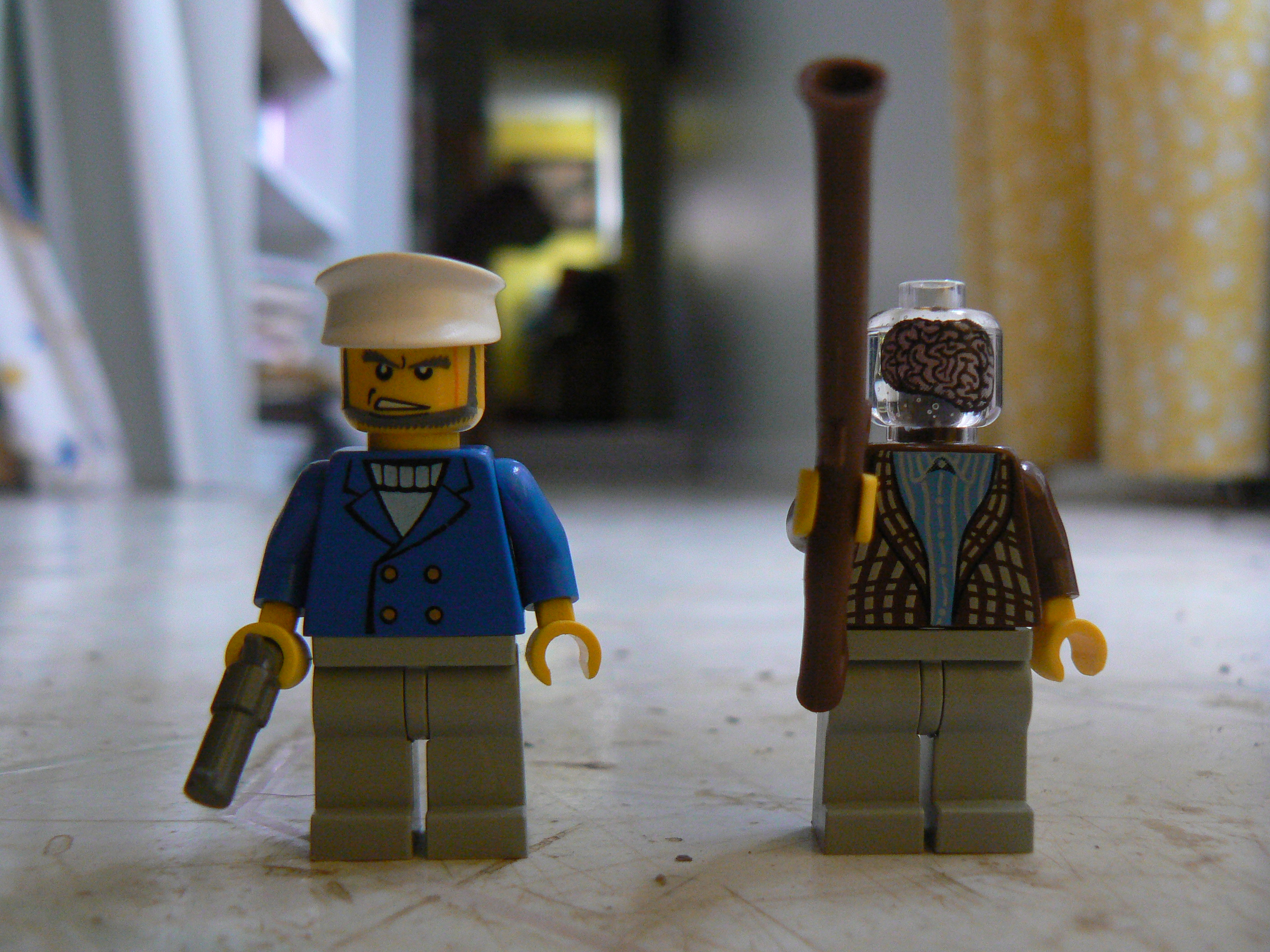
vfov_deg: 39.7
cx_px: 635
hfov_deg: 51.4
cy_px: 476
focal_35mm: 36
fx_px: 1321
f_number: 2.8
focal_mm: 6
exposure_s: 1/20
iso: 200
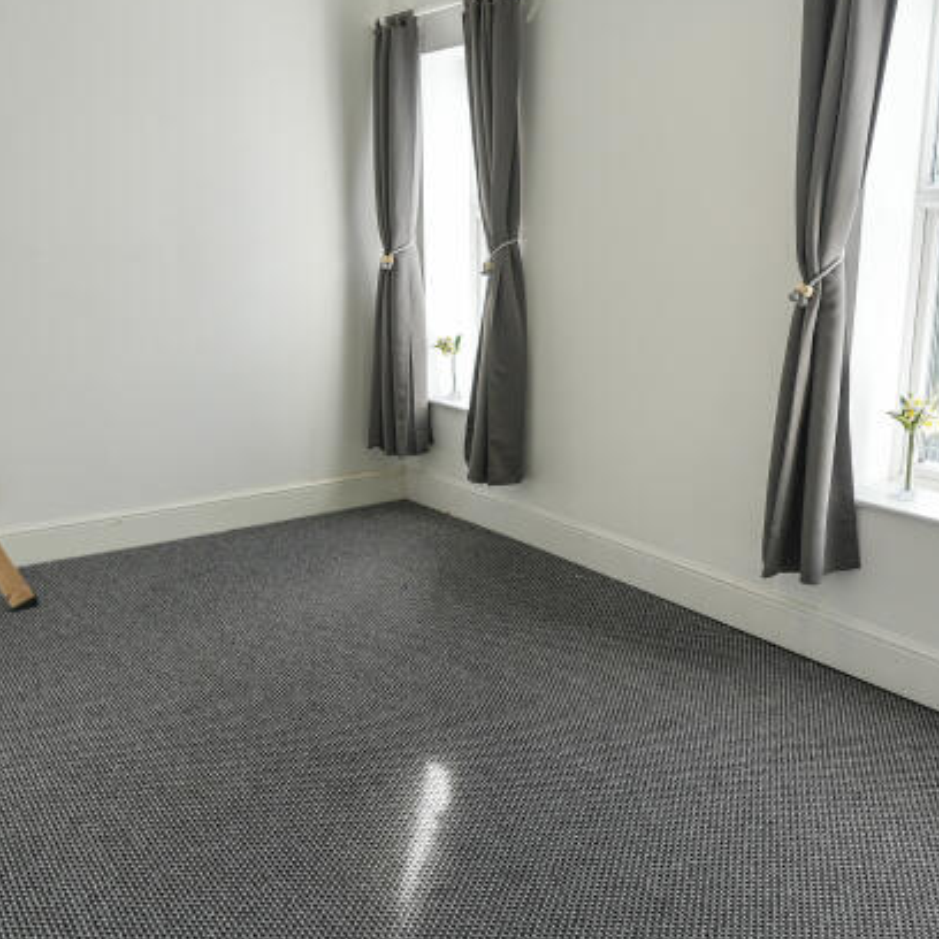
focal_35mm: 32
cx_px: 545
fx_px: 982
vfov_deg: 51.1
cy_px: 478
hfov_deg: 50.9
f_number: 4.5
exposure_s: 1/60
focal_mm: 10
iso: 100
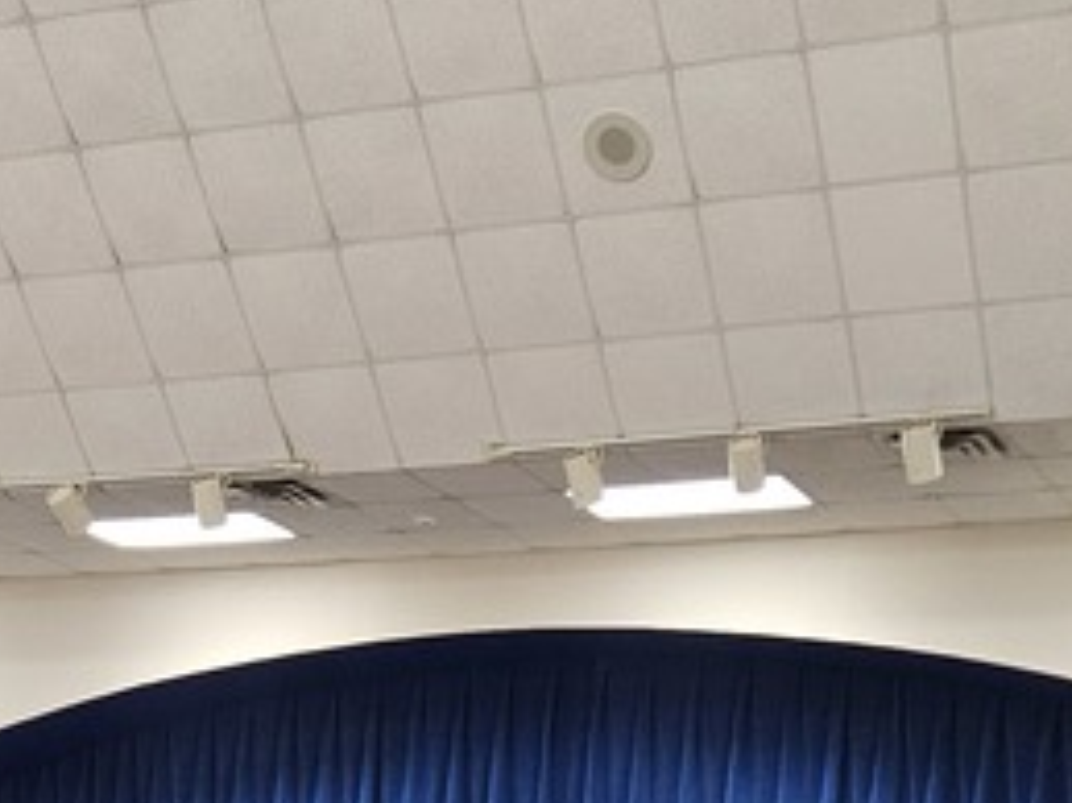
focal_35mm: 91
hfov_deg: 21.4
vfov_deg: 14.4
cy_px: 1428
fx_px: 2817
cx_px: 265
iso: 250
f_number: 1.8
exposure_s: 1/120
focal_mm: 5.4
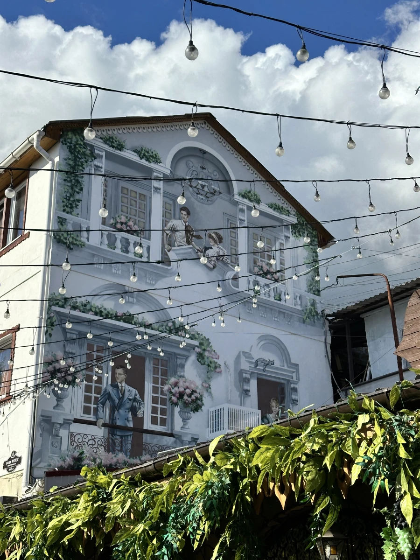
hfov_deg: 30.3
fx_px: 777
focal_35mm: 48
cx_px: 210
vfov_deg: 39.7
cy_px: 280
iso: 64
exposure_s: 1/5263
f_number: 1.78
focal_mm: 6.86
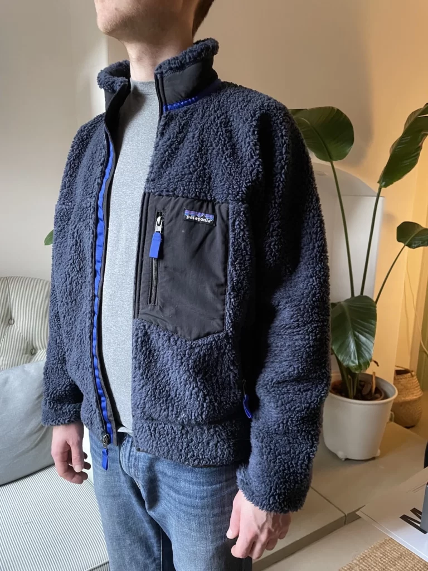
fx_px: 429
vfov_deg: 67.3
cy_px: 286
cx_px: 214
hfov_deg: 53.1
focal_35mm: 26
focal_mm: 4.2
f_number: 1.6
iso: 640
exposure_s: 1/40
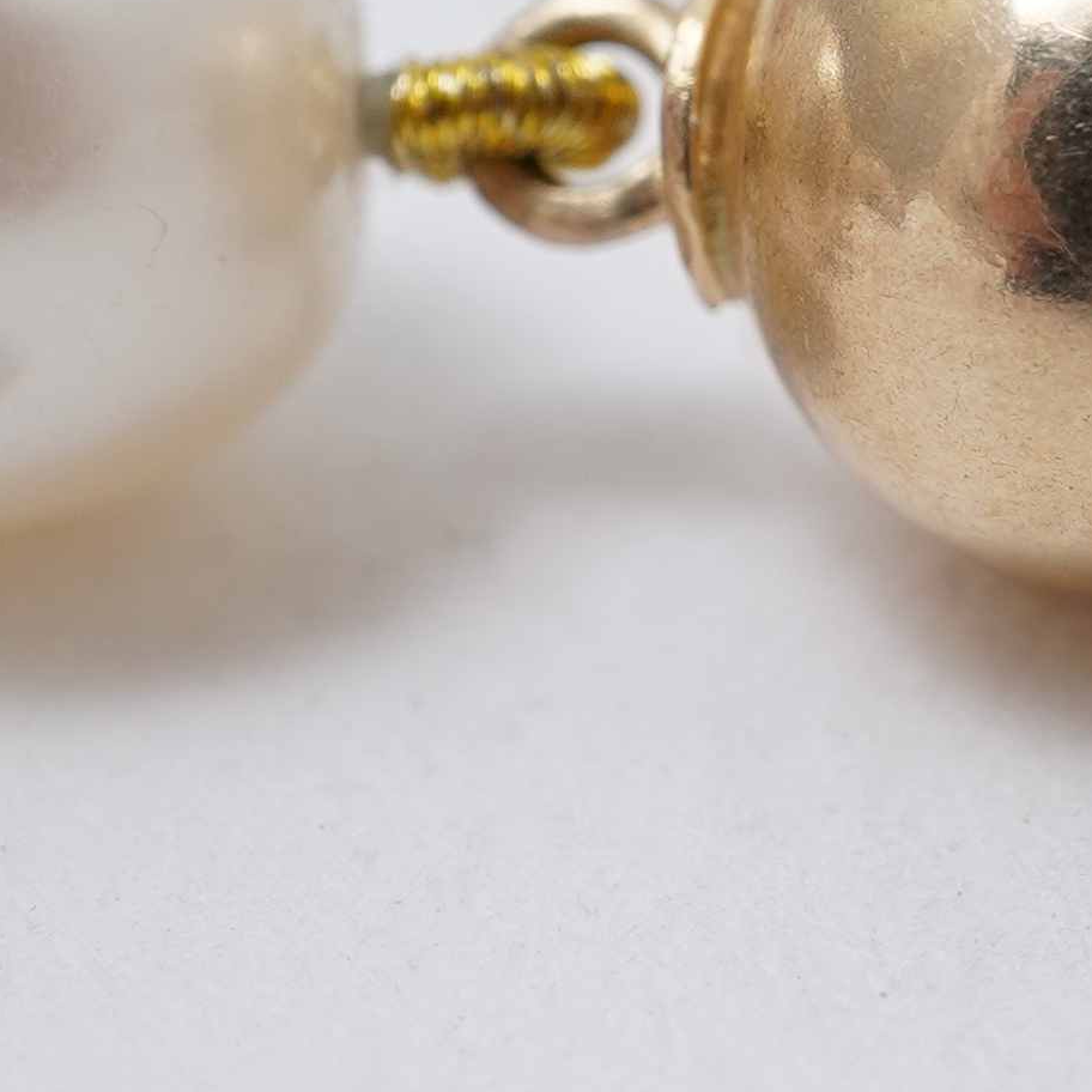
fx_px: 5889
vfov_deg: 10.5
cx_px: 1588
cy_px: 98
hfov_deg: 10.3
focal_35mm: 165
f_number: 18
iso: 320
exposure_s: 1/125
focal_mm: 30
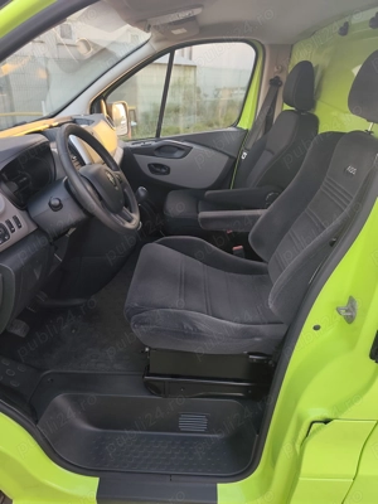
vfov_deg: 73.9
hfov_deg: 58.9
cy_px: 252
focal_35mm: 23
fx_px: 335
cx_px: 189
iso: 160
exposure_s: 1/69.4
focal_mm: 6.19
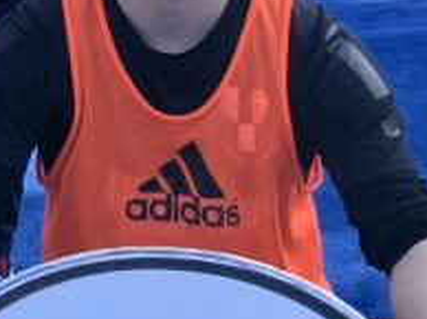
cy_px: -246
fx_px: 1823
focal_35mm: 148
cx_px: -273
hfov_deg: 12.5
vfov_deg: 9.5
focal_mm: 3.99
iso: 32
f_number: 1.8
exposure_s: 1/725
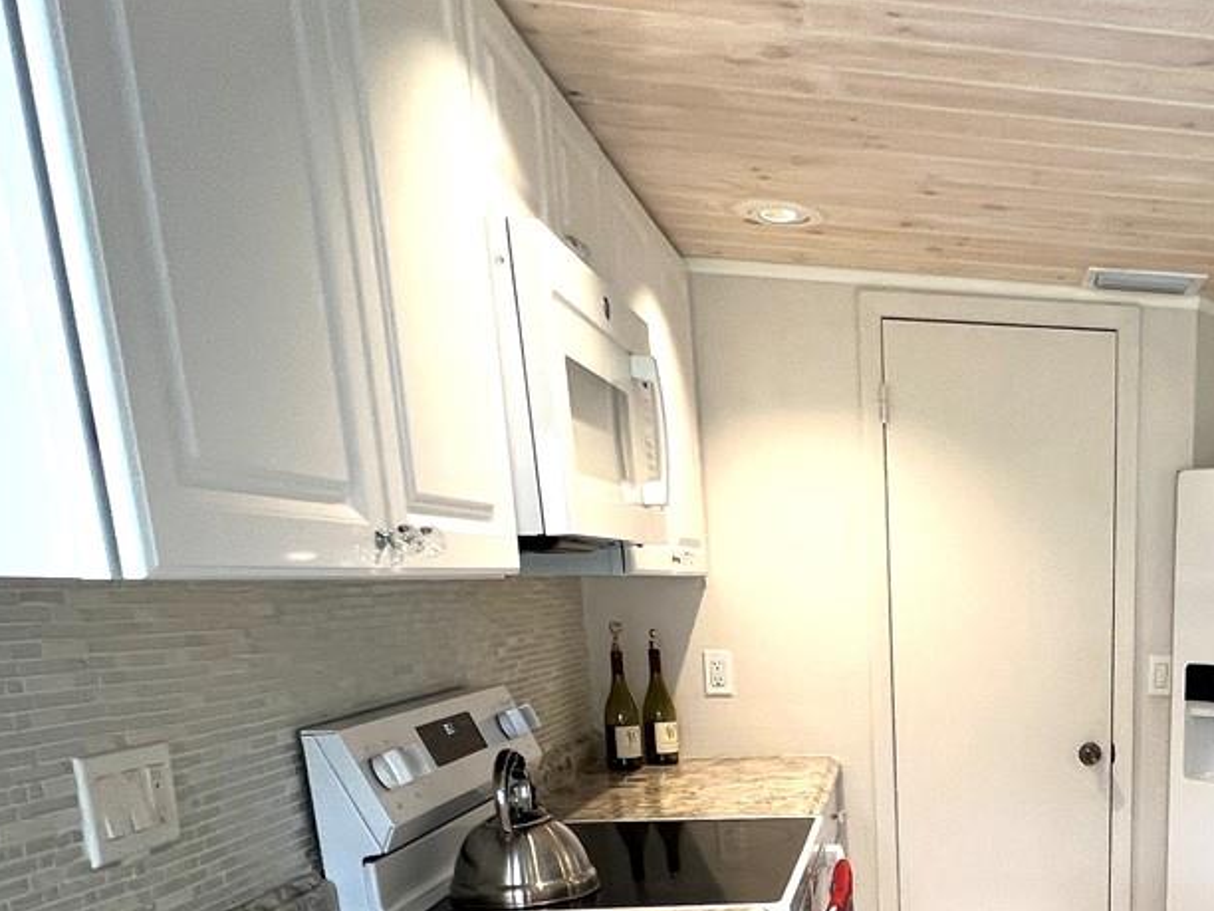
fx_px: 1192
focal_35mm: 34
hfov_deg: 47.0
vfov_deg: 37.0
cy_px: 931
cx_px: 1153
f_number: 1.8
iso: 64
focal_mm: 1.57
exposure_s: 1/120
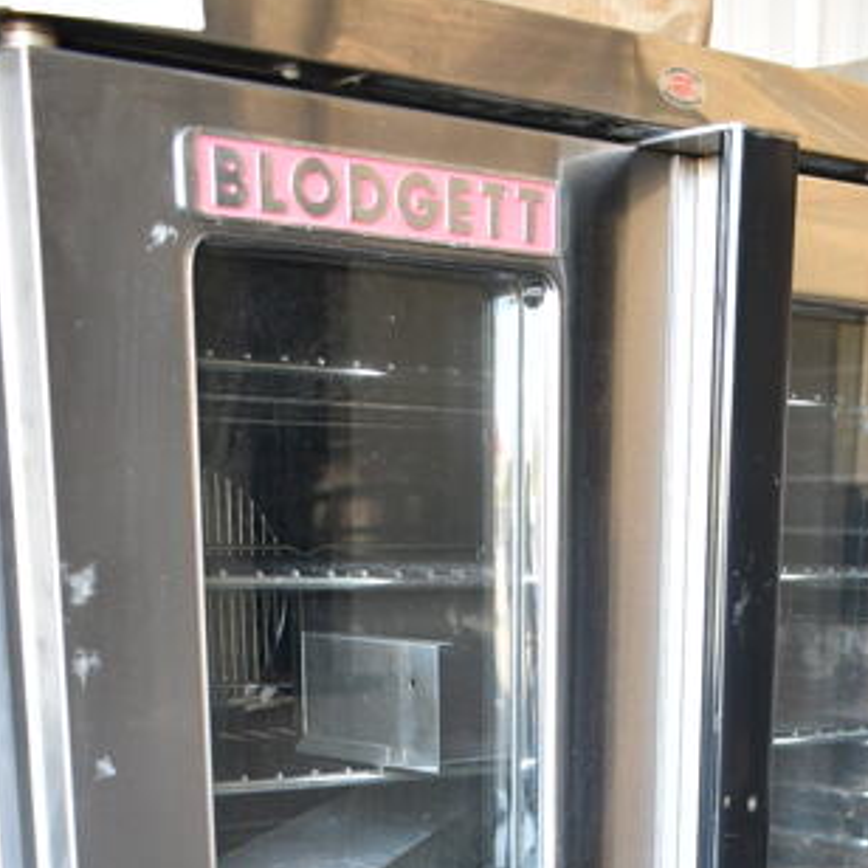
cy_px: 1129
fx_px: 1929
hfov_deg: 25.2
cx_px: 569
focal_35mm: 68
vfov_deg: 22.6
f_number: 3.5
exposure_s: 1/30
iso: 450
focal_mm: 18
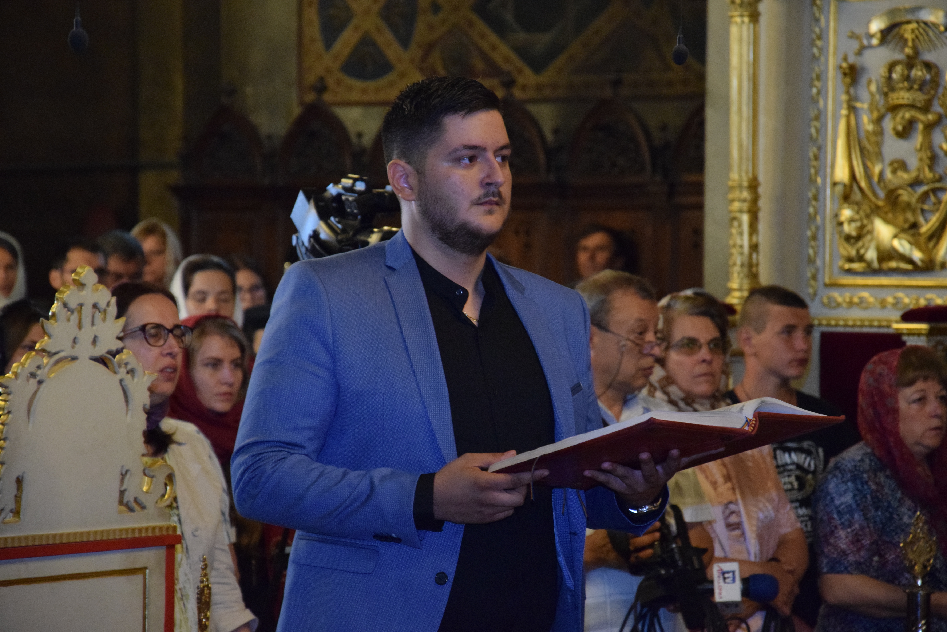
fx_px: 4144
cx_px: 474
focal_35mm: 158
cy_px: 316
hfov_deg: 13.0
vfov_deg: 8.7
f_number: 5.6
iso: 2500
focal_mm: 105
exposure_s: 1/30
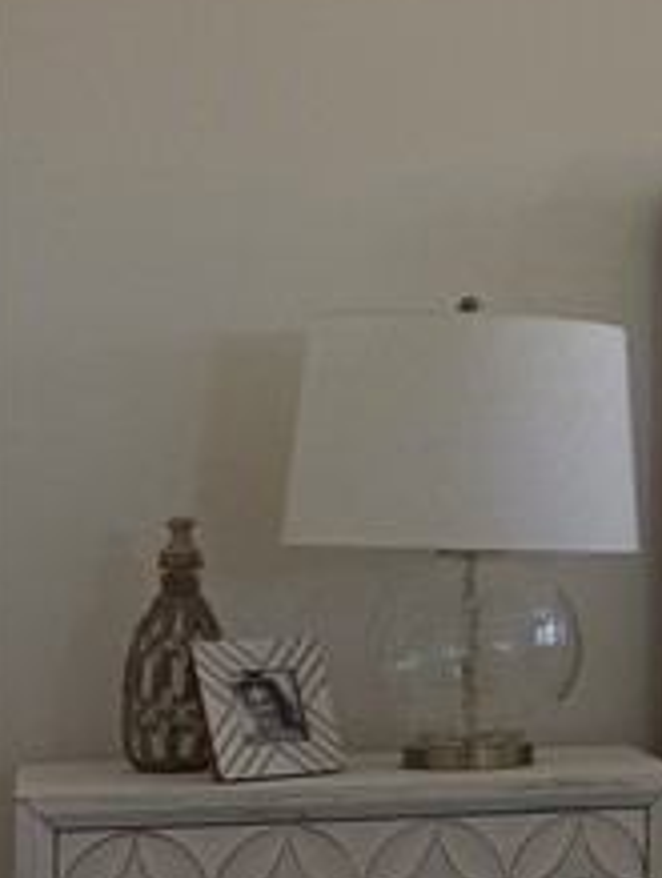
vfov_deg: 17.5
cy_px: 453
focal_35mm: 112
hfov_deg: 11.3
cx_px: 1521
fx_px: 2848
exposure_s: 1/329
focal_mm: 6.76
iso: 80
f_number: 1.78
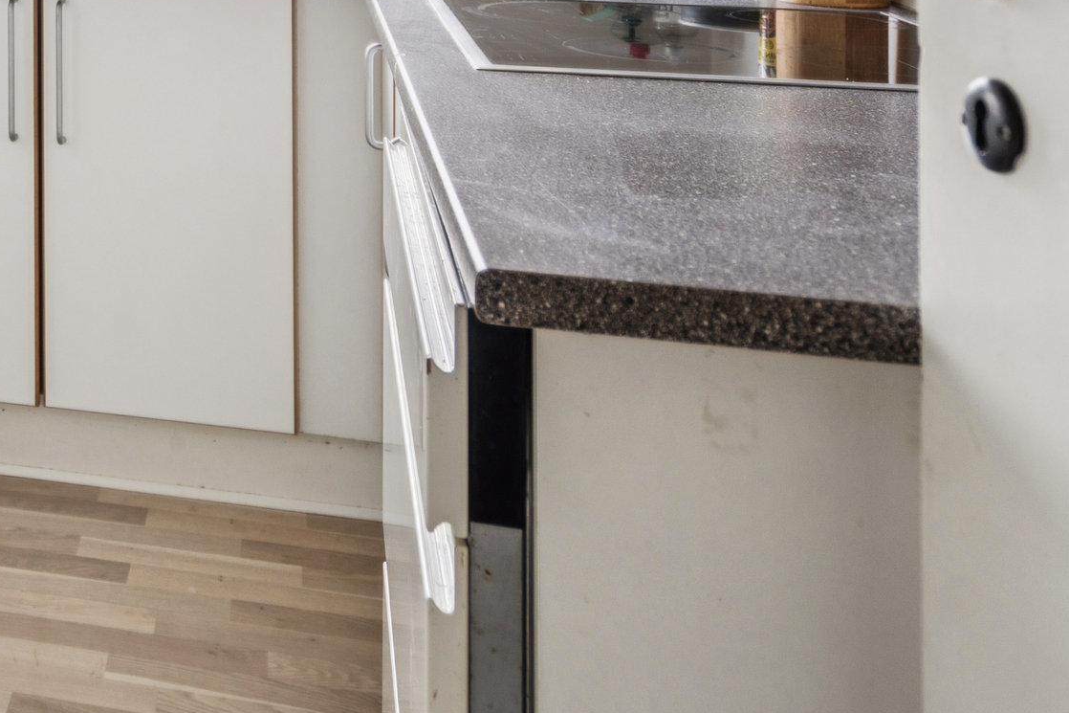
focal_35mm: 51
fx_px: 1514
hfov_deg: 33.0
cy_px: -205
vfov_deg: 23.5
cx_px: -165
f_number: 5
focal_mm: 19
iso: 400
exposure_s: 1/50
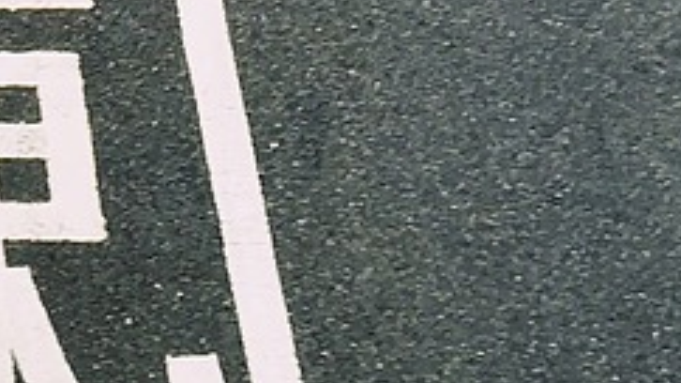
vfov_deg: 6.6
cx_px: -231
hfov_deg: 12.4
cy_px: -800
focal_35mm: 167
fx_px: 3015
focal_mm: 4.15
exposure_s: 1/50
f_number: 2.2
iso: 32
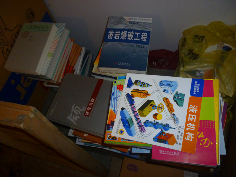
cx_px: 118
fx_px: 191
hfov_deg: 63.4
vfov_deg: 49.7
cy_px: 88
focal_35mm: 28
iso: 200
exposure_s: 1/60
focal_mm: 5
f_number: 3.1
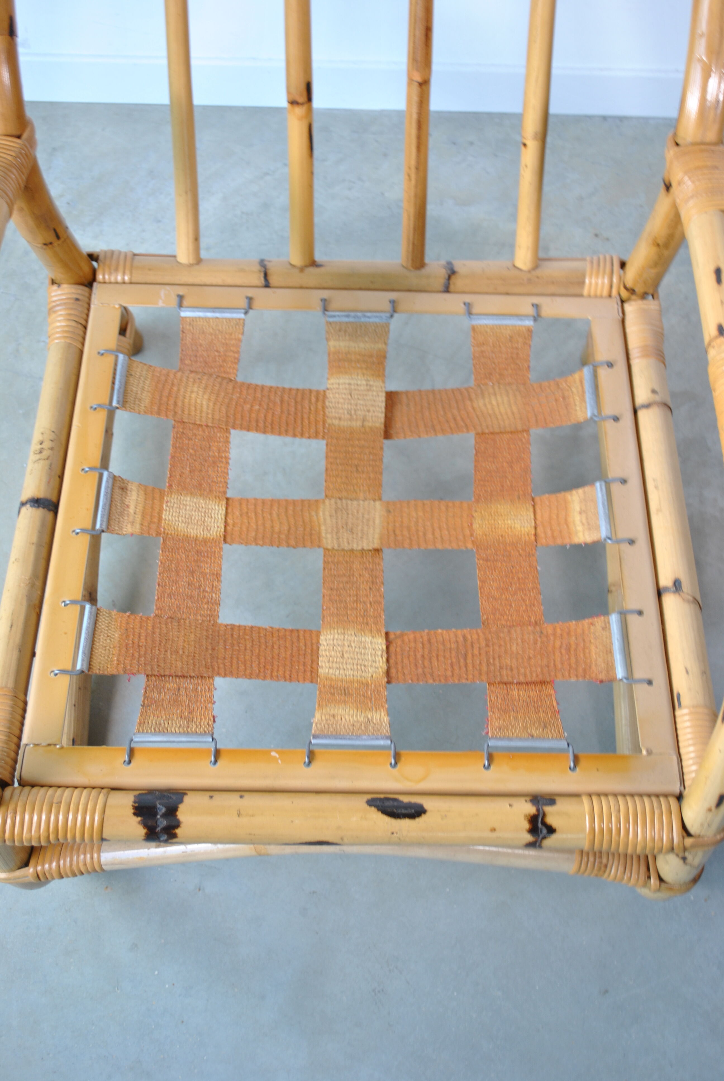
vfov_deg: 41.1
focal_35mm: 48
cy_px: 540
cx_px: 362
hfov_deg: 28.2
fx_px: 1444
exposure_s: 1/25
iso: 200
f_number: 4.8
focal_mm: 32
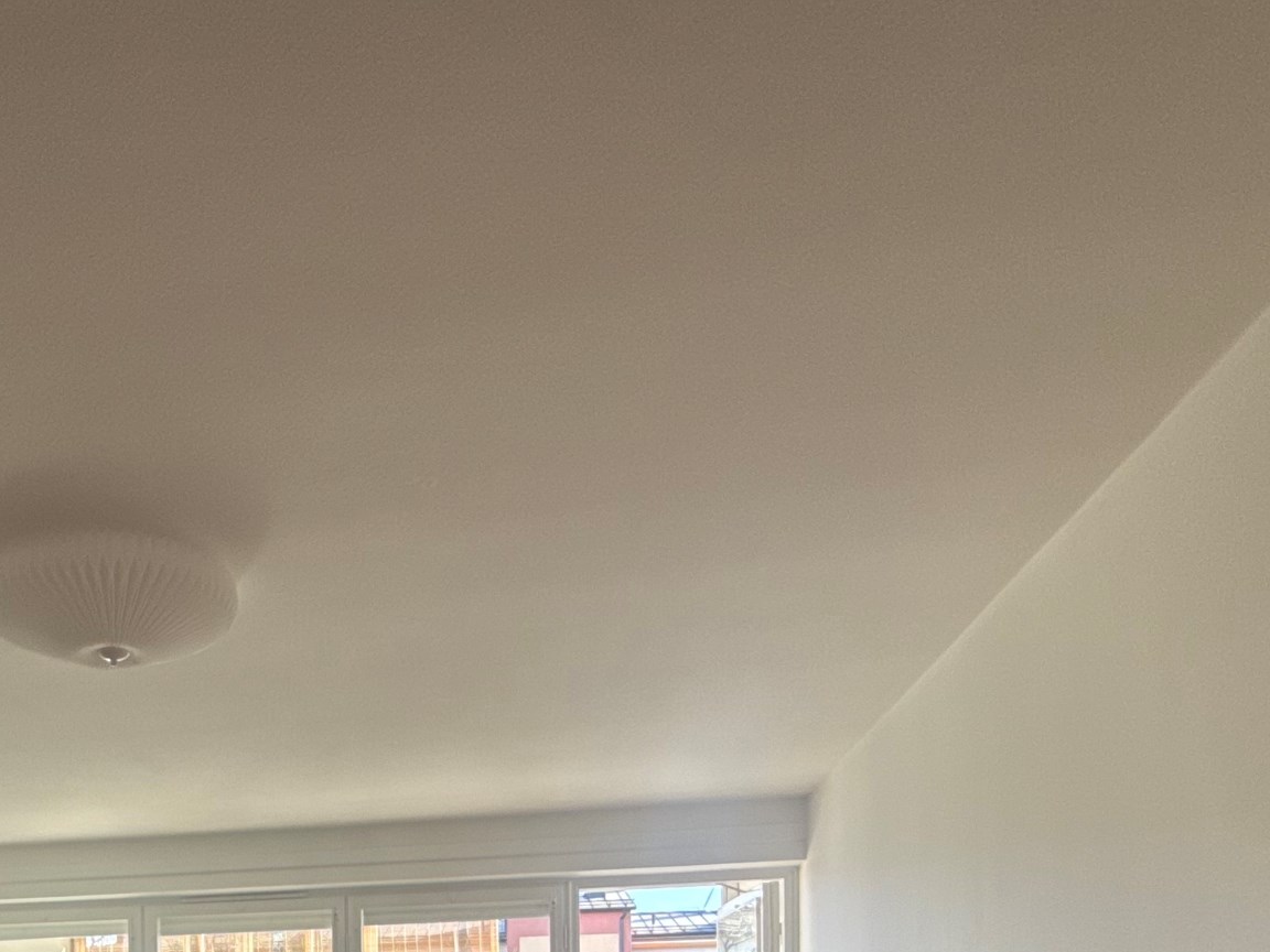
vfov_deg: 34.0
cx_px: 265
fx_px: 1284
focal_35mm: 35
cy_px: 1101
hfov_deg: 49.7
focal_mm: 2.22
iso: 50
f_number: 2.2
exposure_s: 1/143
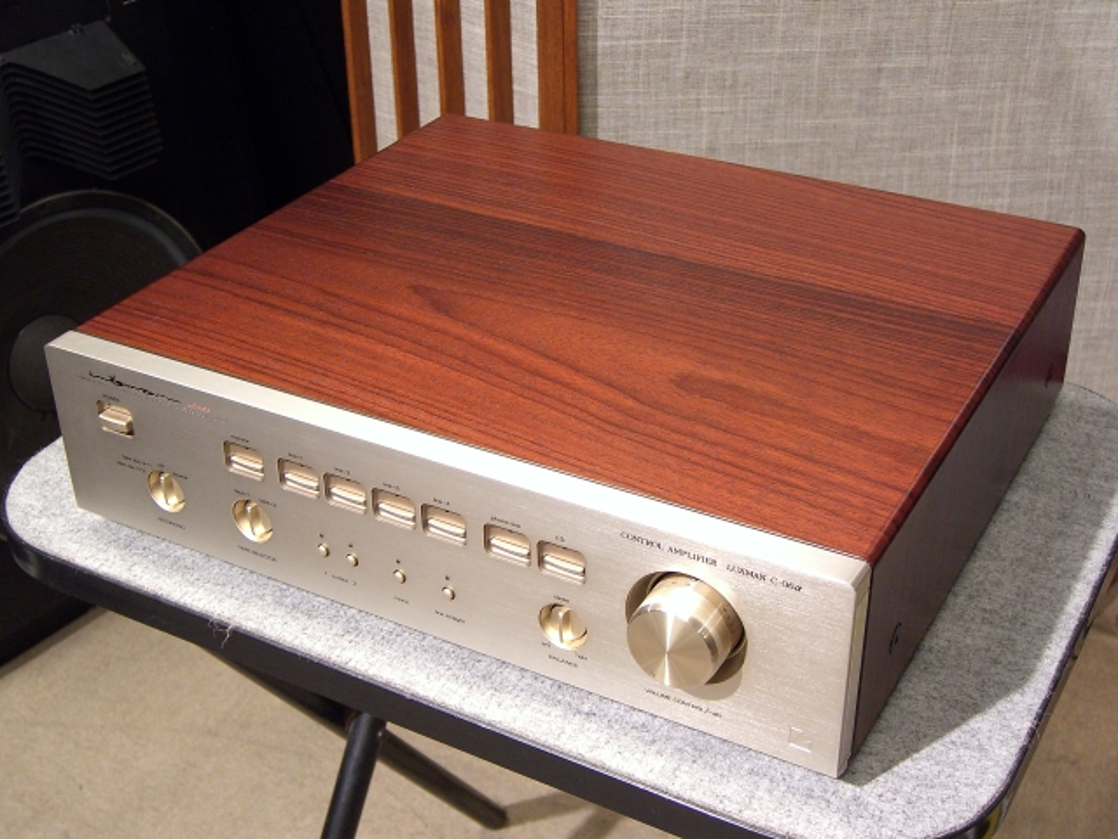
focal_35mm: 46
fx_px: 1486
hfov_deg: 41.2
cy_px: 420
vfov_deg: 31.5
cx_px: 559
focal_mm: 9.5
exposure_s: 1/15
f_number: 3.1
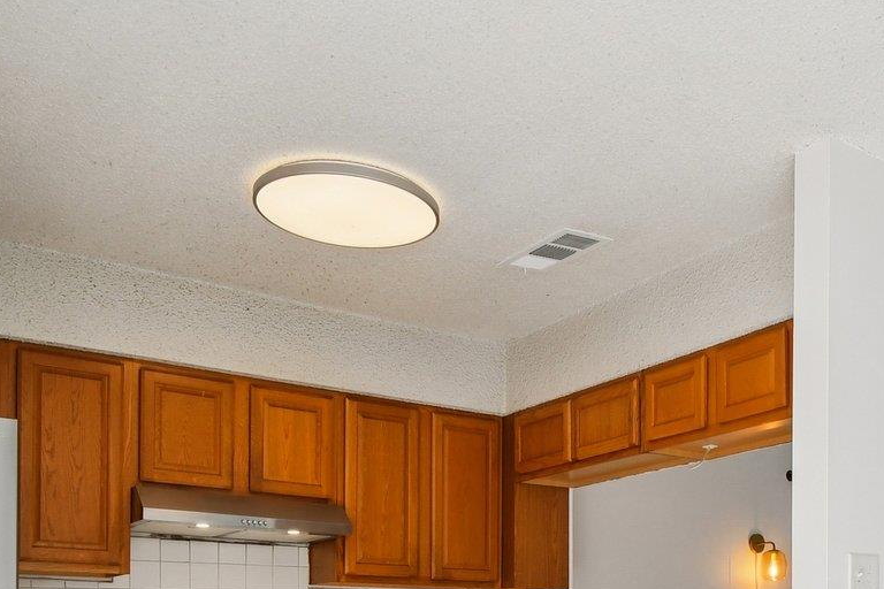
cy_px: 614
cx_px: 656
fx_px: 982
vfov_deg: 30.6
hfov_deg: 46.8
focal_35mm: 40
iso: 400
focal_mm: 10
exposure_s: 1/160
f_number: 8
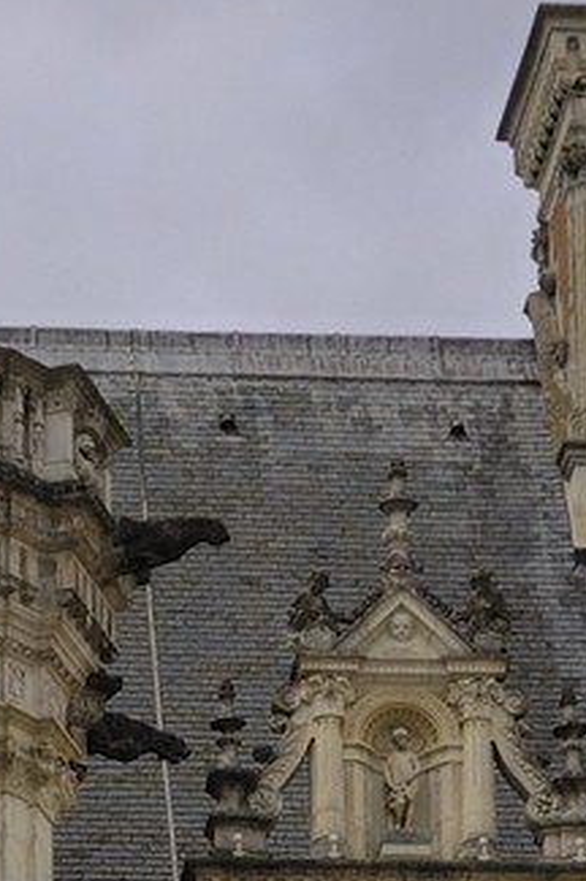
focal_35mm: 207
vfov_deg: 9.1
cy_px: 2011
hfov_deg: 6.6
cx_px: 62
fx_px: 5065
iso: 100
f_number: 10
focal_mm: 28
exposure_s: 1/160
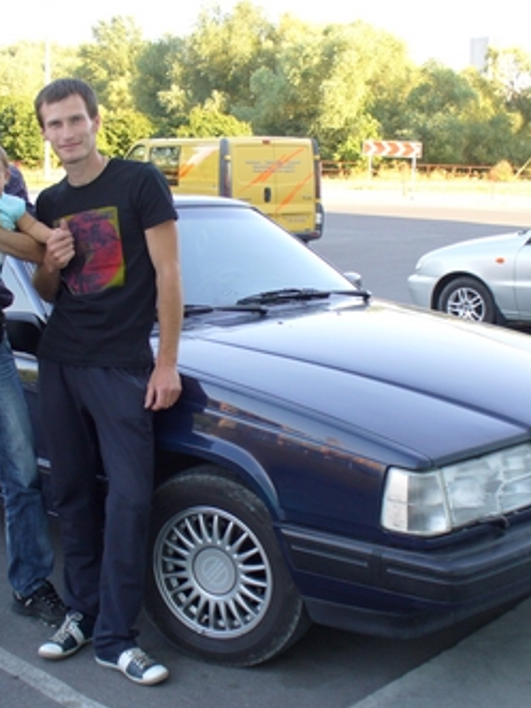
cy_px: 357
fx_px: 1023
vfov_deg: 38.2
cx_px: 204
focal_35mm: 50
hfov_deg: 29.0
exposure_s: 1/100
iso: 80
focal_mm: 6.1
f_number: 2.8
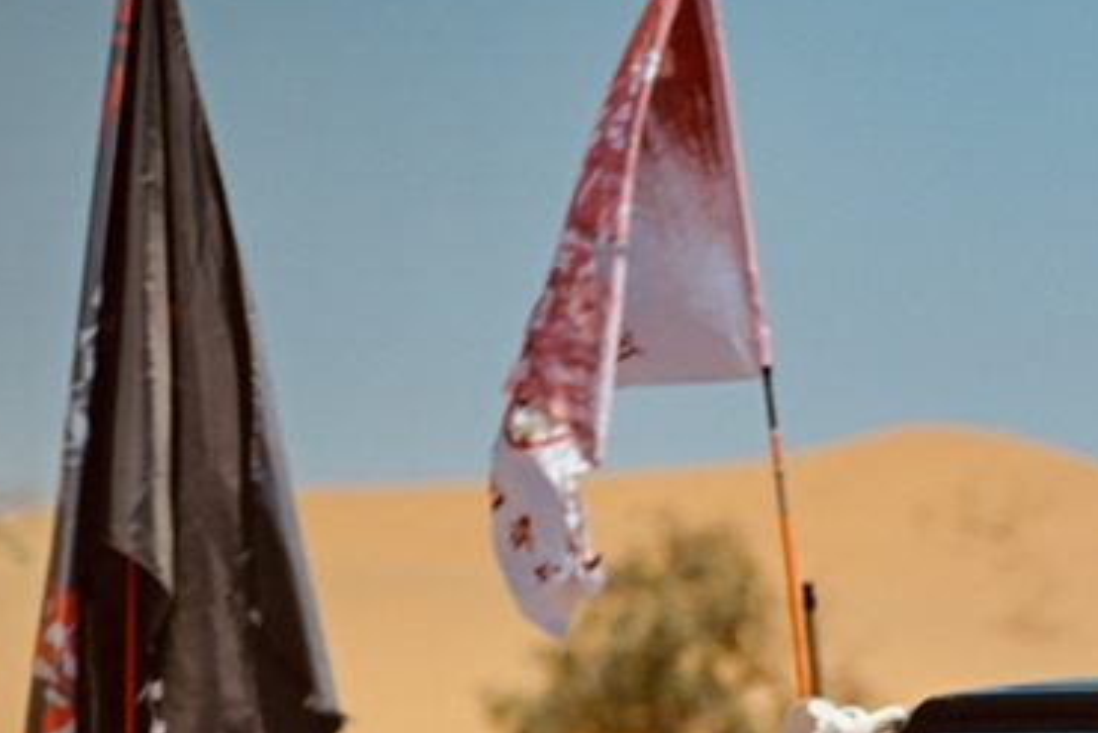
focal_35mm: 387
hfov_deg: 5.3
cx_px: 1662
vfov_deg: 3.5
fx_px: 11807
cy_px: 1177
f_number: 2.8
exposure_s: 1/2000
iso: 64
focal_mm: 112
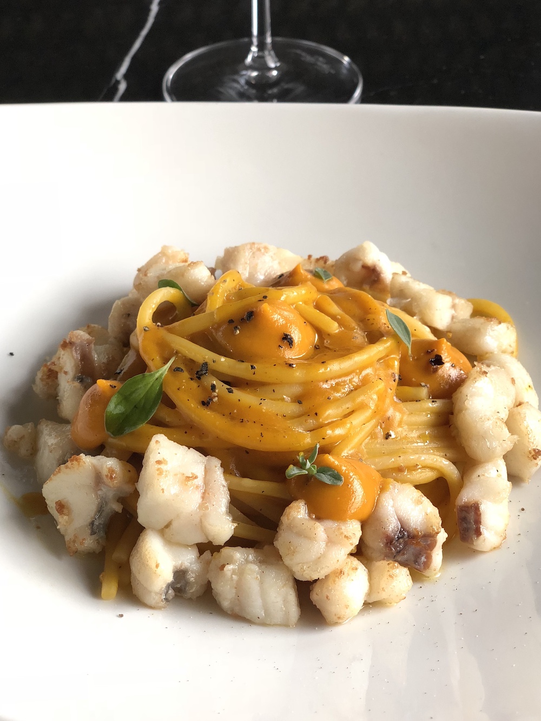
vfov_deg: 36.8
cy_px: 360
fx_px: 1083
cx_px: 270
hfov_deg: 28.0
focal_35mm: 52
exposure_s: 1/59
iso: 100
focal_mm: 6
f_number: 2.4
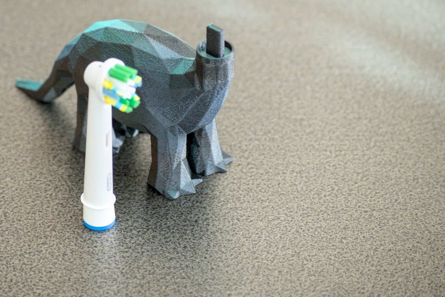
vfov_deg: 6.6
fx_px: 2560
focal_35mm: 207
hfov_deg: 9.9
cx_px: 151
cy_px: 92
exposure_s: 1/125
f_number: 4.2
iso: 800
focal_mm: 95
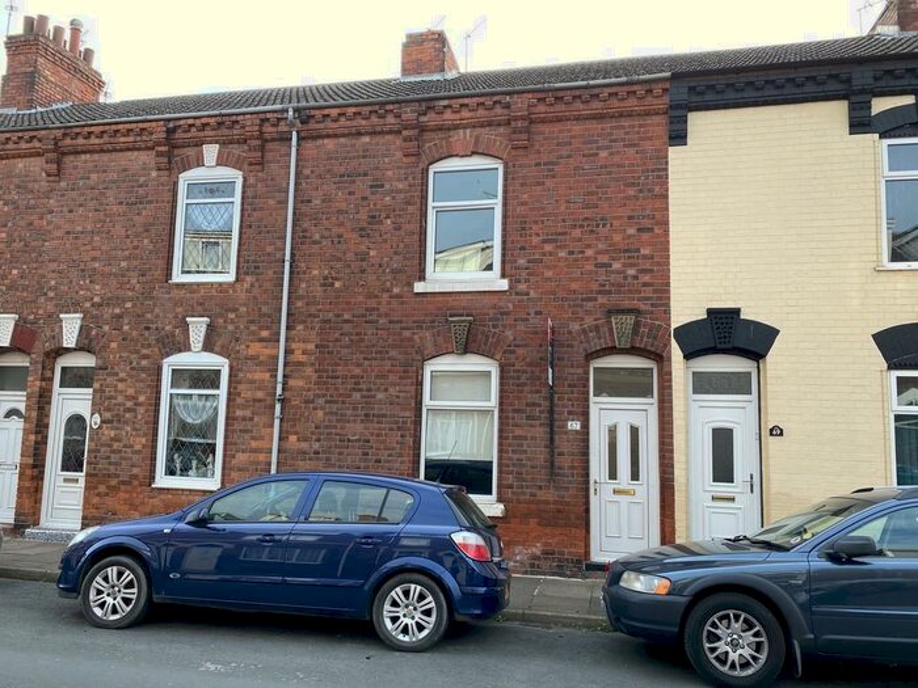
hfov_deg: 67.3
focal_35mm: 26
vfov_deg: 53.1
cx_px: 459
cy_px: 344
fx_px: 690
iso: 32
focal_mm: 4.25
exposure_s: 1/242
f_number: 1.8
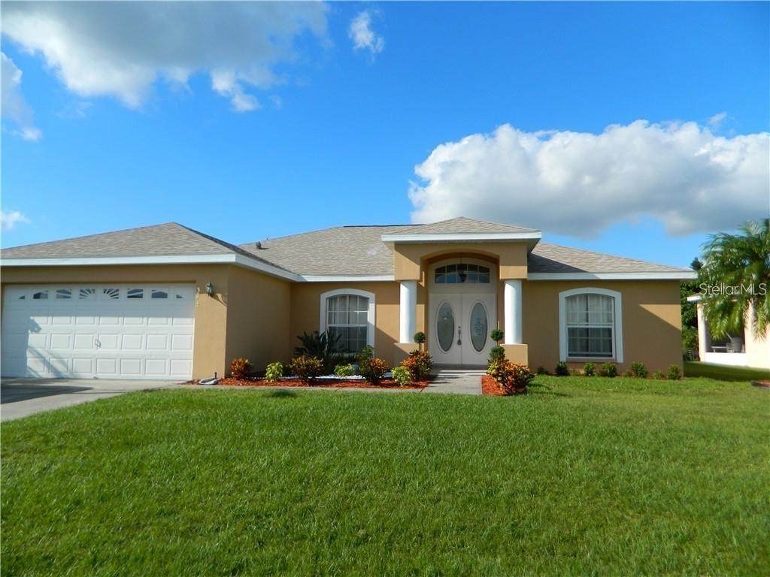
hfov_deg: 69.4
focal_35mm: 25
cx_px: 385
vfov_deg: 54.9
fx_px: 556
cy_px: 288
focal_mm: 4.5
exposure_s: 1/160
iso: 80
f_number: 8.7
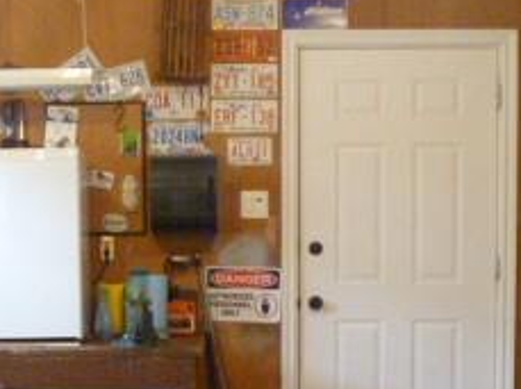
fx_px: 1473
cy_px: 375
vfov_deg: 14.8
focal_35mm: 98
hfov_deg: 20.0
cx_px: 177
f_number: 3.5
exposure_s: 1/25
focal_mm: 6.3
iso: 800
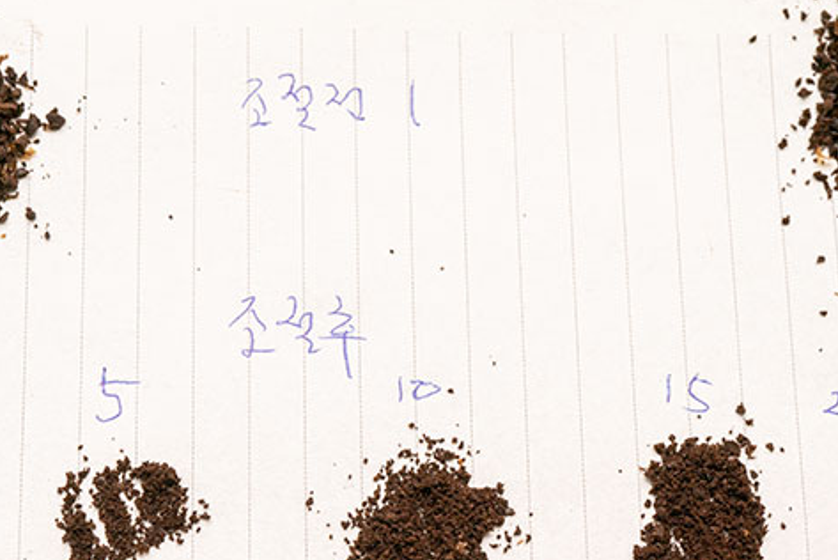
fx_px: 1724
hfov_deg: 27.3
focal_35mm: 74
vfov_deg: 18.4
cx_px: 413
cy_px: 377
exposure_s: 1/125
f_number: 10
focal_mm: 50
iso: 500
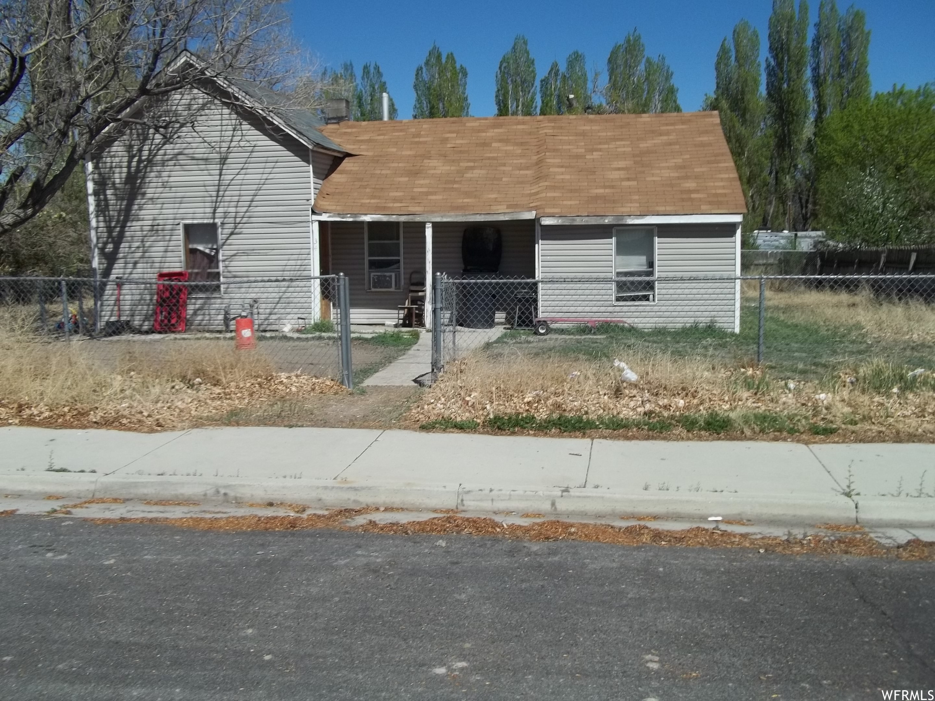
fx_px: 864
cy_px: 350
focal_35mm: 32
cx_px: 468
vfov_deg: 44.2
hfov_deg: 56.8
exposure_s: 1/250
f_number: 8.8
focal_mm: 5.7
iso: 64
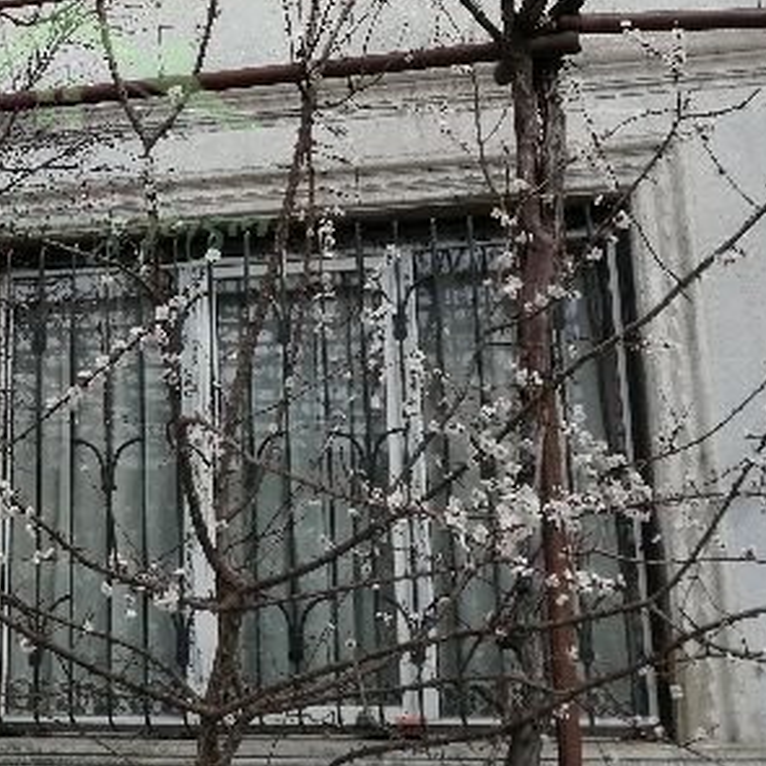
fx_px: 1953
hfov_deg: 21.0
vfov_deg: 21.8
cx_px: -101
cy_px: 109
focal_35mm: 78
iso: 50
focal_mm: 3.62
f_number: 1.8
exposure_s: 1/1170
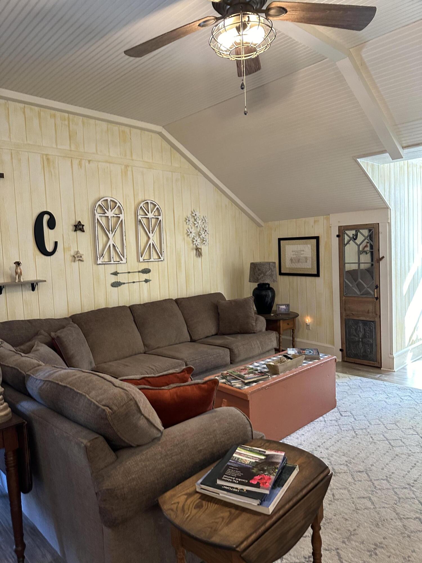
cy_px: 282
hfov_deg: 56.8
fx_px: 390
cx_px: 211
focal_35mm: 24
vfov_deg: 71.6
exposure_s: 1/60
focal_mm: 6.86
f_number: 1.78
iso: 320
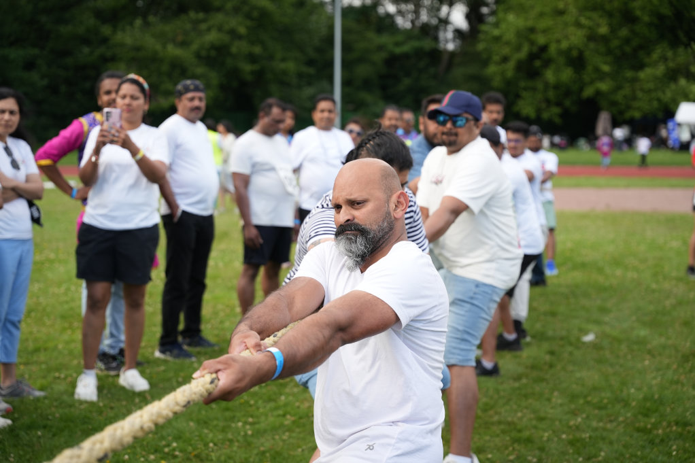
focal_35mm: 52
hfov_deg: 37.9
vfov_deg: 25.7
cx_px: 348
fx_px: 1013
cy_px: 232
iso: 250
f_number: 2.8
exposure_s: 1/1000
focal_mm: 52.5
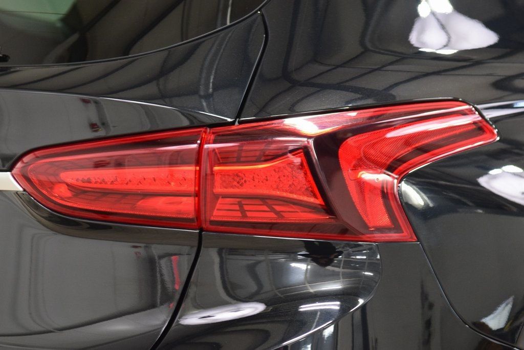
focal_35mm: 93
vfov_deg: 14.7
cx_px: 262
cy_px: 175
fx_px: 1354
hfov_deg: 21.9
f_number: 4
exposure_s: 1/30
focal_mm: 62
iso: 1600
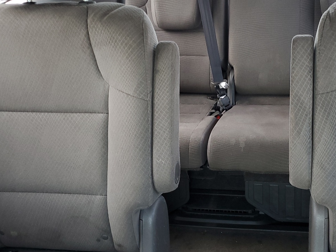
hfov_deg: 43.2
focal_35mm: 43
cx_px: 226
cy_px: 105
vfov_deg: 33.5
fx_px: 418
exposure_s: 1/60.2
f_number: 1.5
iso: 66
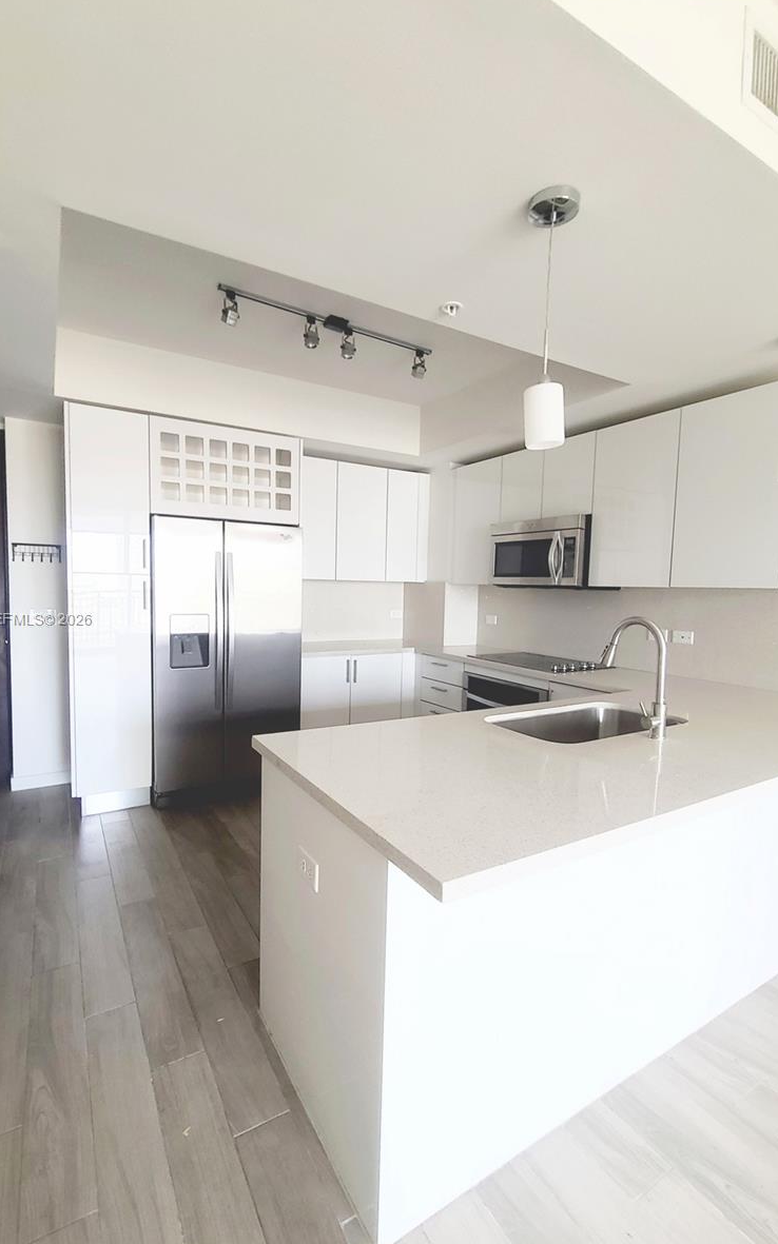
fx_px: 475
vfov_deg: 105.3
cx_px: 370
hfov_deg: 78.6
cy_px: 620
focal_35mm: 14
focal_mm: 2.2
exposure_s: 1/60
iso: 250
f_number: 2.2
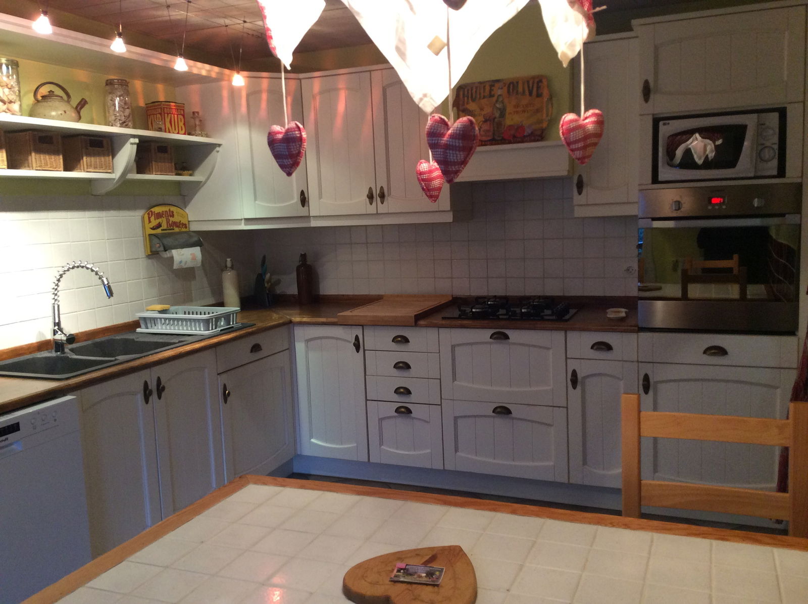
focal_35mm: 32
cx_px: 404
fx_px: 746
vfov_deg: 44.1
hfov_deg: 56.9
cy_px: 302
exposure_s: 1/25
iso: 100
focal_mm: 3.3
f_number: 2.4
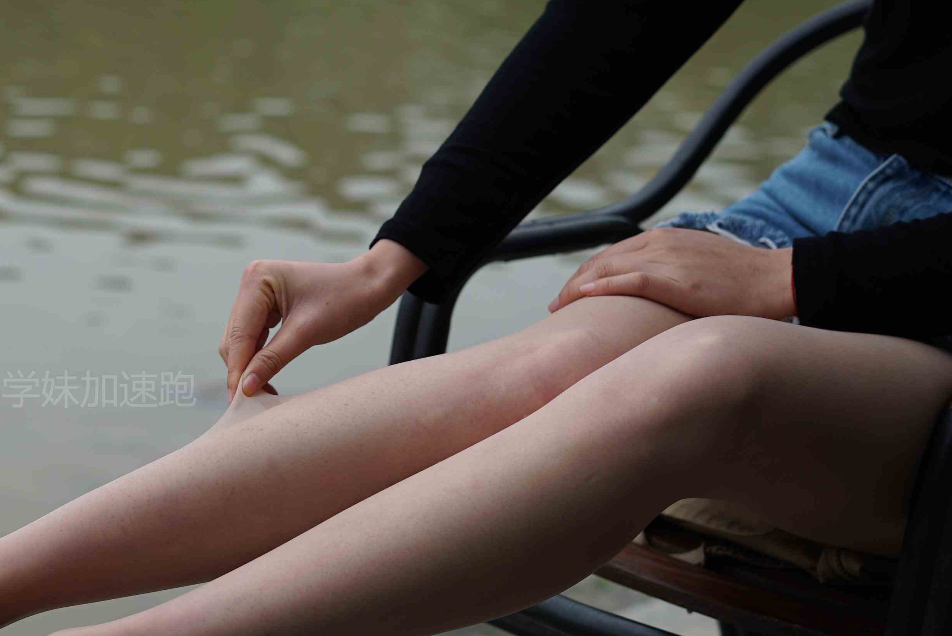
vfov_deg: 15.9
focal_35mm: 86
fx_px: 2276
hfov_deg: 23.4
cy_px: 322
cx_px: 246
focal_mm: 50
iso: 100
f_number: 3.5
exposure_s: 1/160
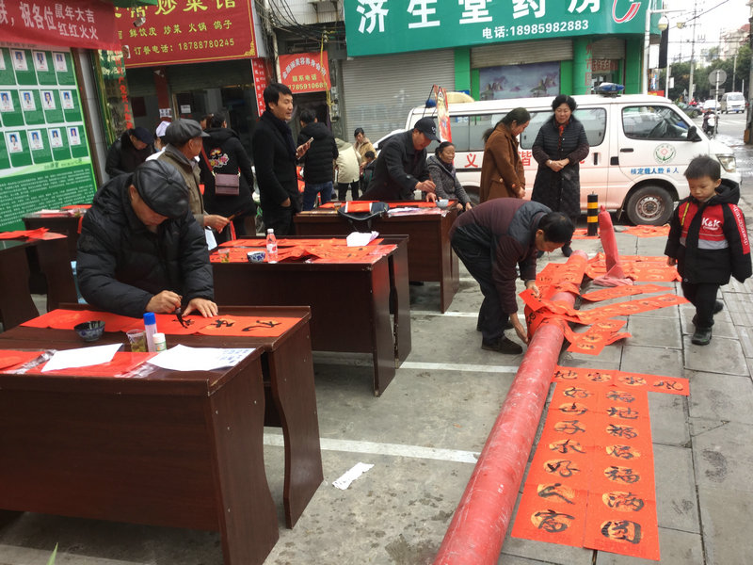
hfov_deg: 58.4
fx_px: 674
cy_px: 282
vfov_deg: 45.4
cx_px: 376
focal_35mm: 31
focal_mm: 3.3
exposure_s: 1/50
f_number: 2.4
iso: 32
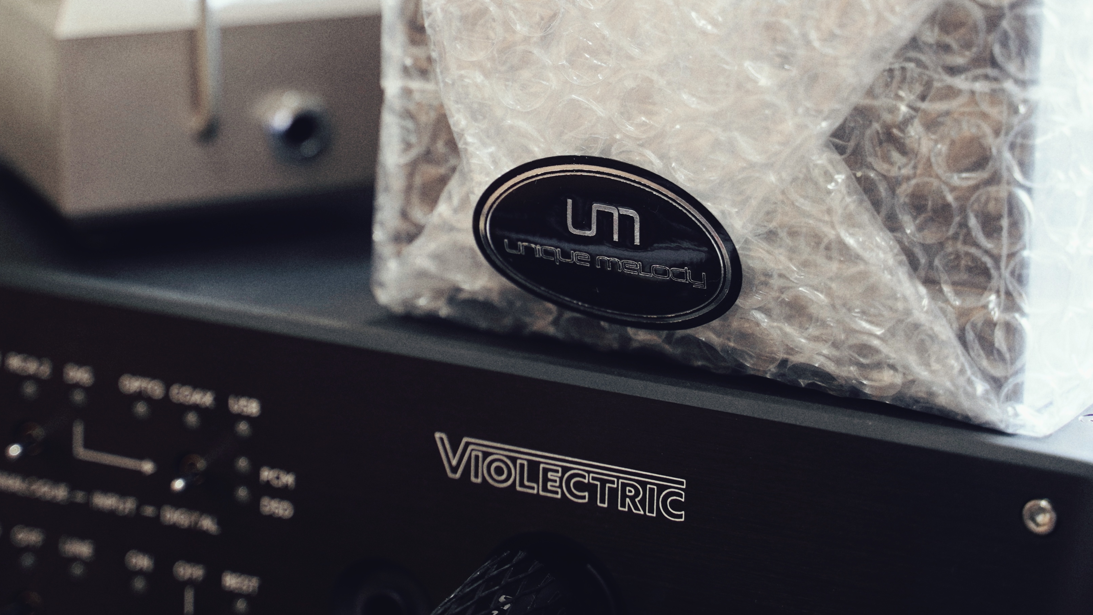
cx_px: 539
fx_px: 3101
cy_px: 58
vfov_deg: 11.2
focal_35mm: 107
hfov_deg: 20.0
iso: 100
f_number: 2.8
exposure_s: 1/5
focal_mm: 55
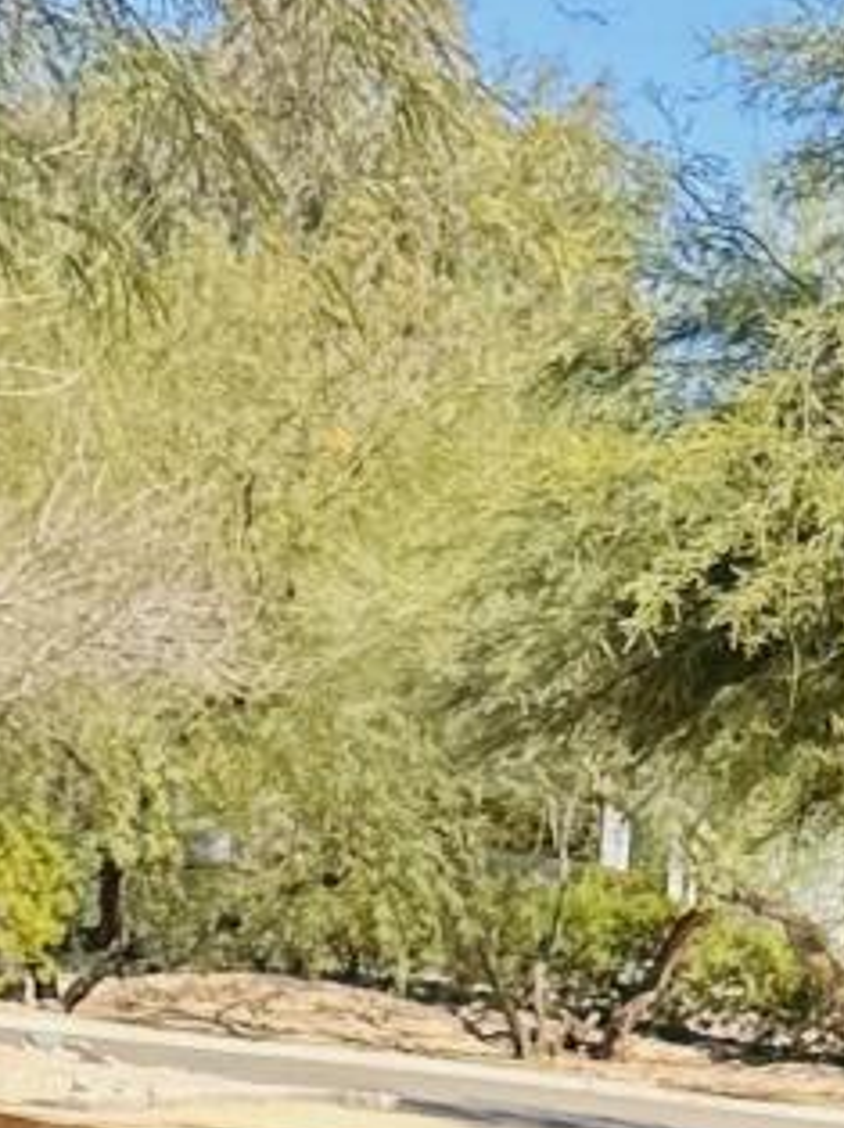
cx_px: 819
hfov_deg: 9.6
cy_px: 2181
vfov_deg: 11.7
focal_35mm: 153
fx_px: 4981
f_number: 1.78
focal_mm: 6.86
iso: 80
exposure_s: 1/1473
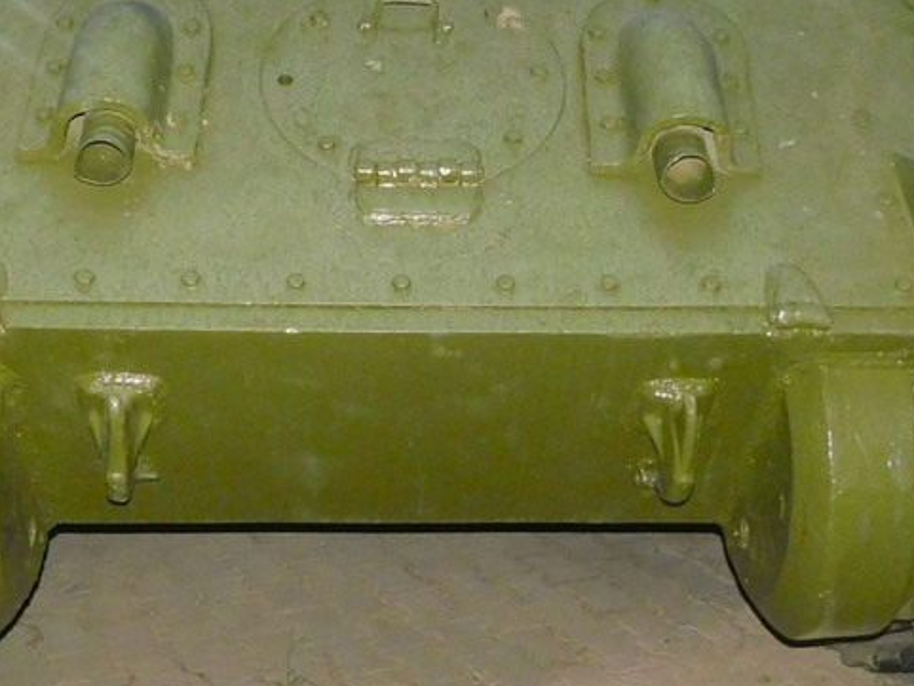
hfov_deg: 37.4
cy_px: 120
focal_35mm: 51
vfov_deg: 27.9
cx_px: 373
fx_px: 1347
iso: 280
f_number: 3
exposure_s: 1/30
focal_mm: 4
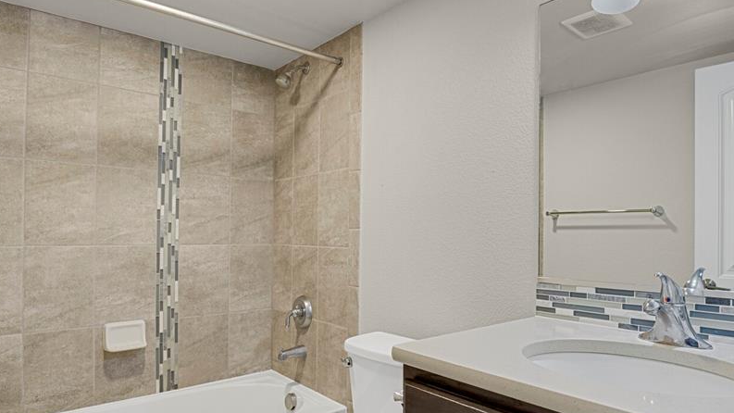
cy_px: 232
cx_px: 401
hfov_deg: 78.5
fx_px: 448
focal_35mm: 23
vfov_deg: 49.4
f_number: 8
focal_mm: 17
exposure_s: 2
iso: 250
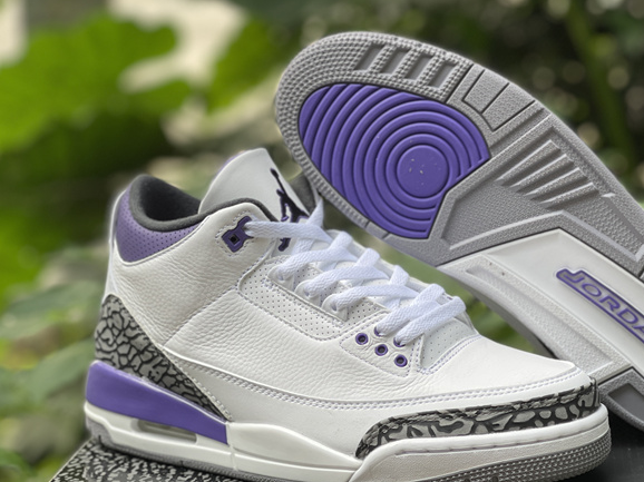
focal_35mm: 82
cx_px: 403
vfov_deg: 18.0
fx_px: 1525
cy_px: 268
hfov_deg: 23.8
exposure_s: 1/121
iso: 40
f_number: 2.2
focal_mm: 7.5
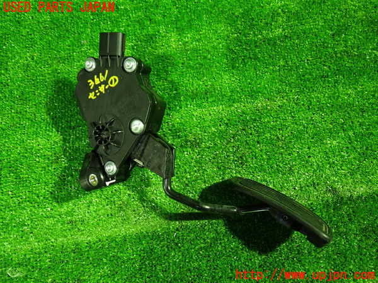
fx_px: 328
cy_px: 142
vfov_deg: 46.8
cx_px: 189
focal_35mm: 30
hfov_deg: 60.0
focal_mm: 5.4
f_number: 2.3
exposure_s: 1/25
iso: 800
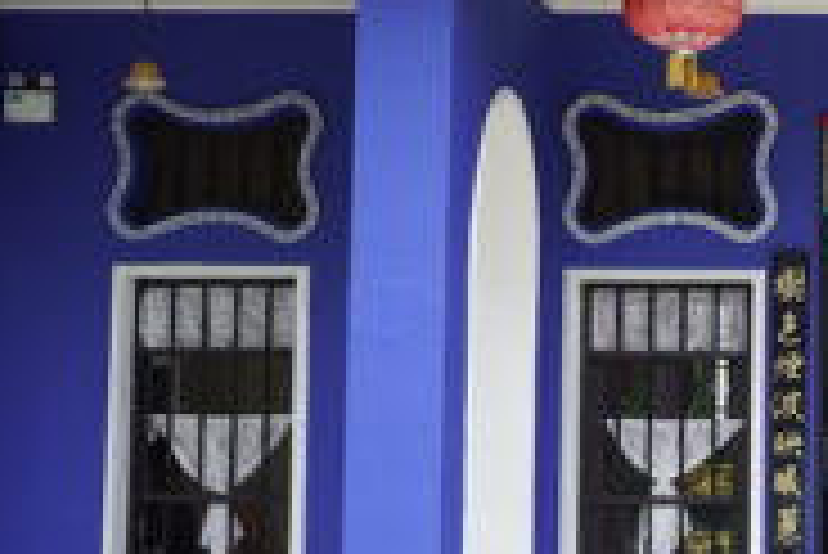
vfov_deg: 12.0
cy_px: 207
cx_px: 976
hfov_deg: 17.2
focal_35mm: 114
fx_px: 2624
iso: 100
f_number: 1.4
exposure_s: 1/2000
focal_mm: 35
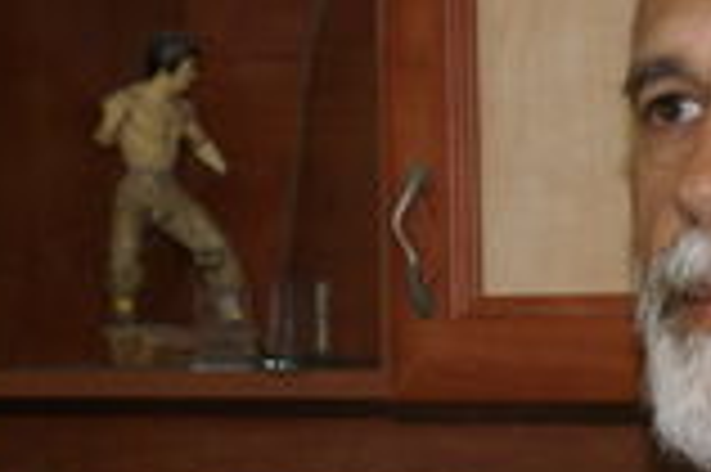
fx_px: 2629
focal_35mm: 133
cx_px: 621
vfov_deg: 10.3
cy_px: 272
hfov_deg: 15.2
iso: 400
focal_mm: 35
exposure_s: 1/60
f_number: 5.6
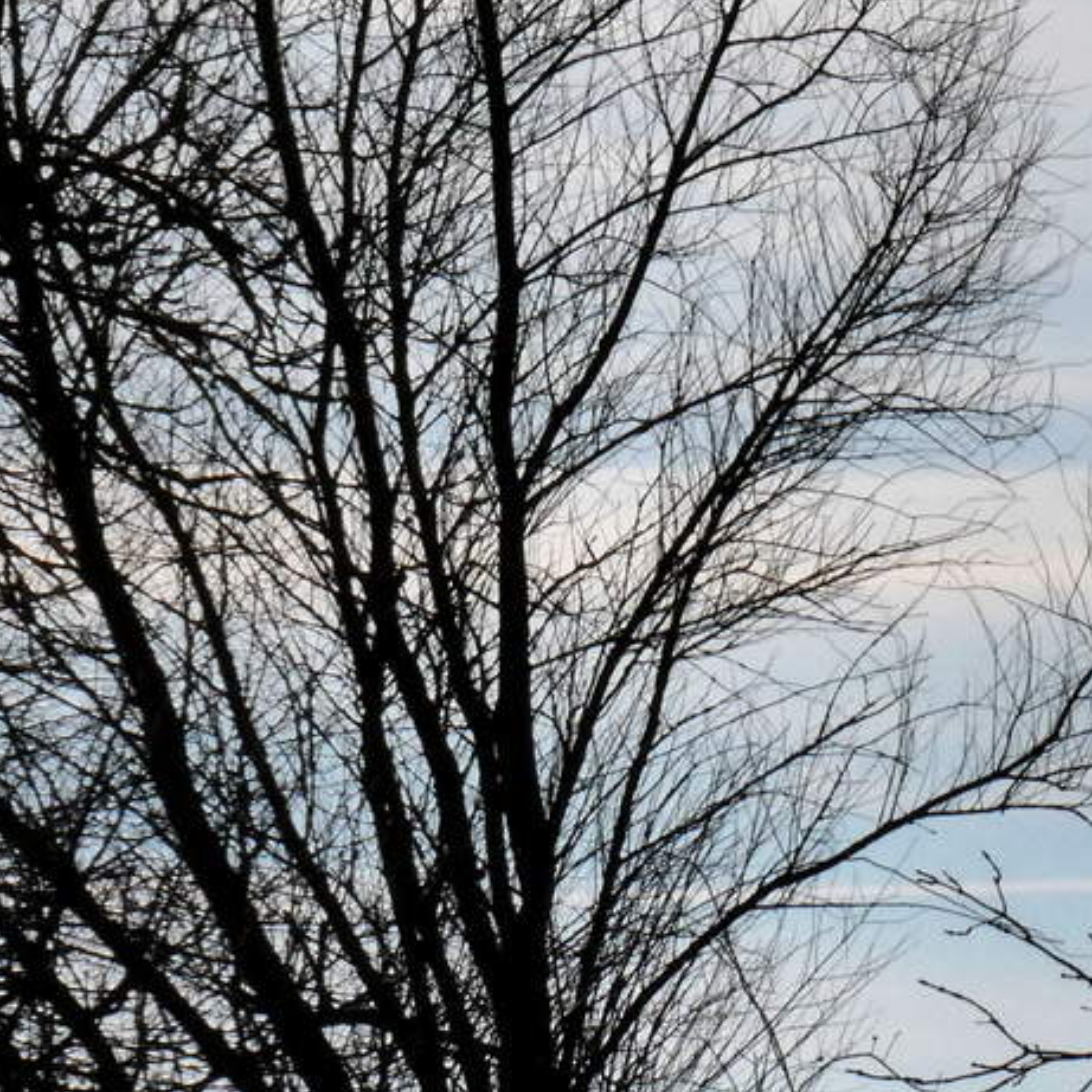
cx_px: 1412
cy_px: 1106
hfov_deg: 2.1
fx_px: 29623
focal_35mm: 830
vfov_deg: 2.1
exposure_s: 1/1000
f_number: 8
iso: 80
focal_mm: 55.4
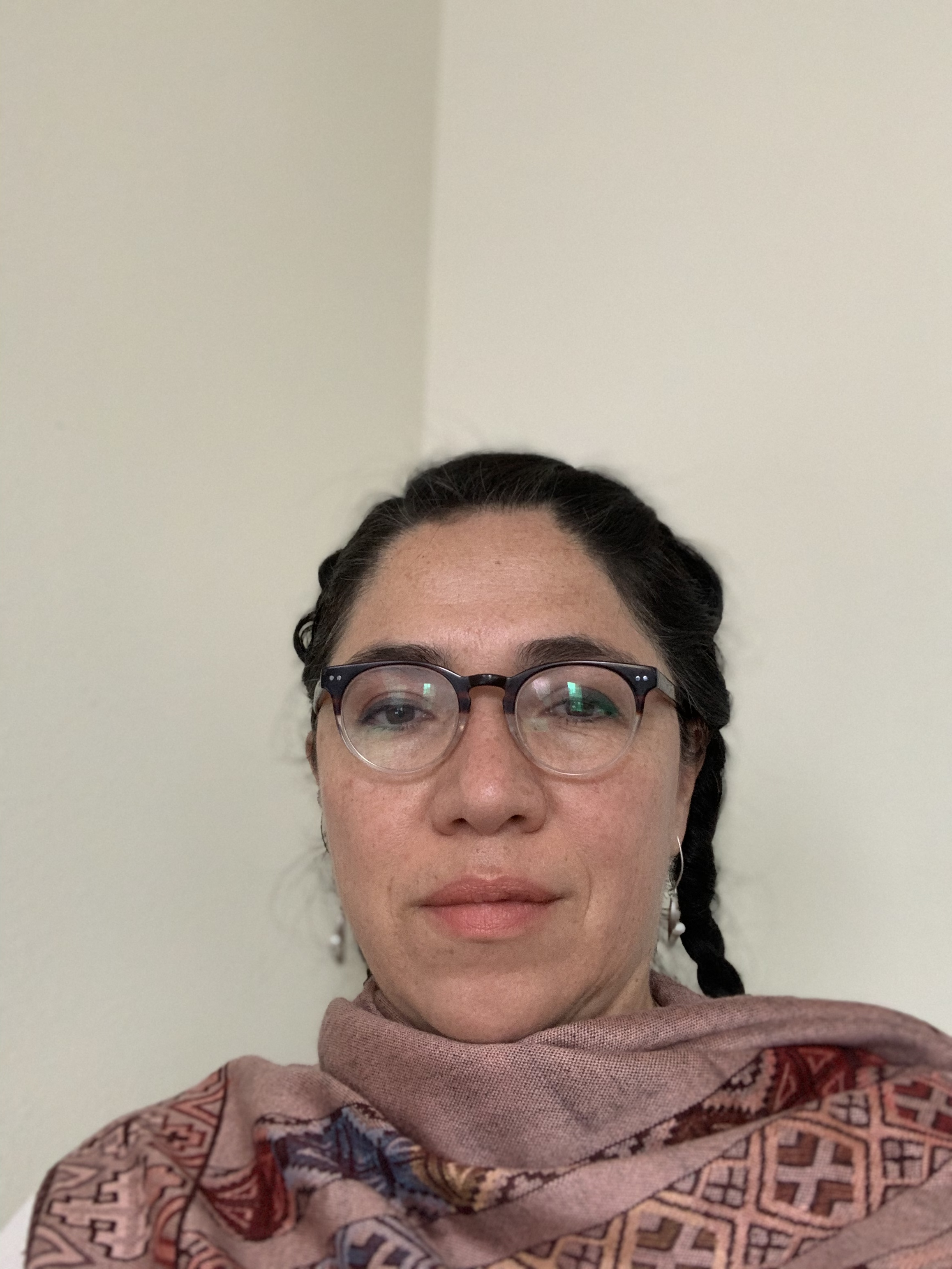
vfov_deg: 56.8
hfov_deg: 44.2
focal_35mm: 32
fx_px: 1173
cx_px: 476
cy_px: 634
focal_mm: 2.87
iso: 320
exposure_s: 1/52
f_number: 2.2
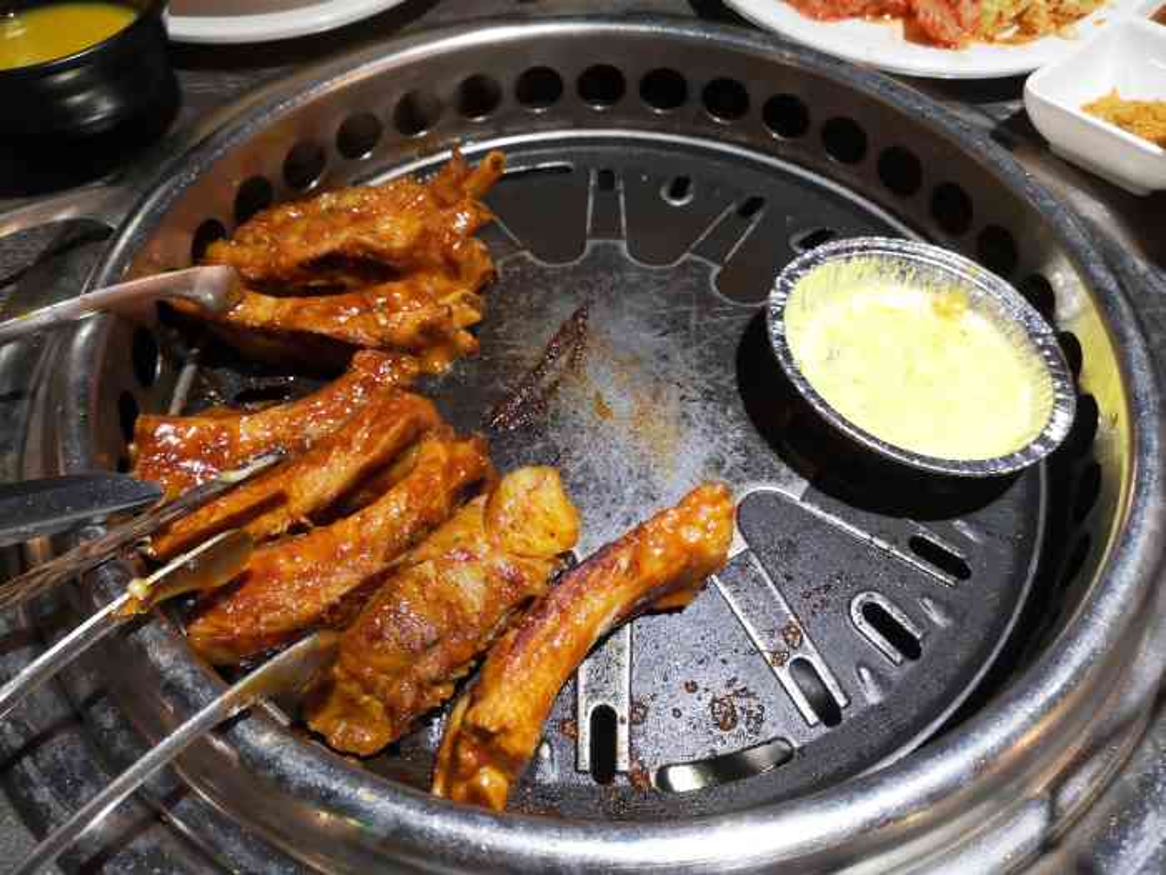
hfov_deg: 65.3
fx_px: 909
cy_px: 438
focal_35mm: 27
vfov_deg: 51.4
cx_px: 583
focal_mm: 3.95
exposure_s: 1/50
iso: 400
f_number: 1.8
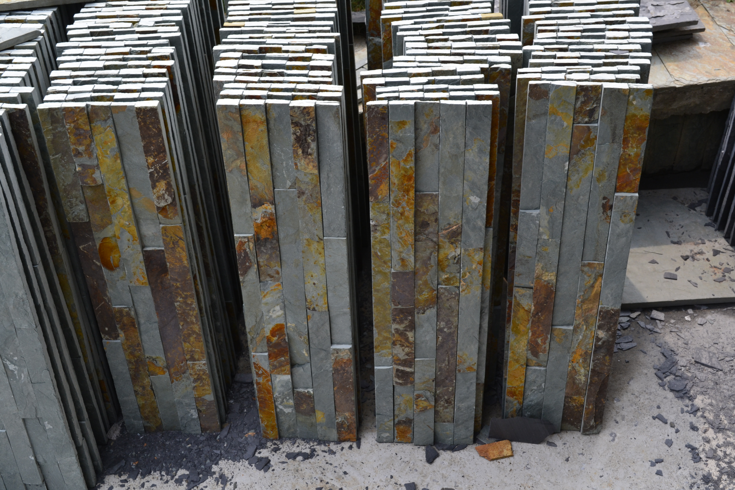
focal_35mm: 48
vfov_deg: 28.1
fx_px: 980
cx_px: 368
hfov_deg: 41.1
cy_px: 245
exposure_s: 1/200
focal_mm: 32
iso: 400
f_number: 10
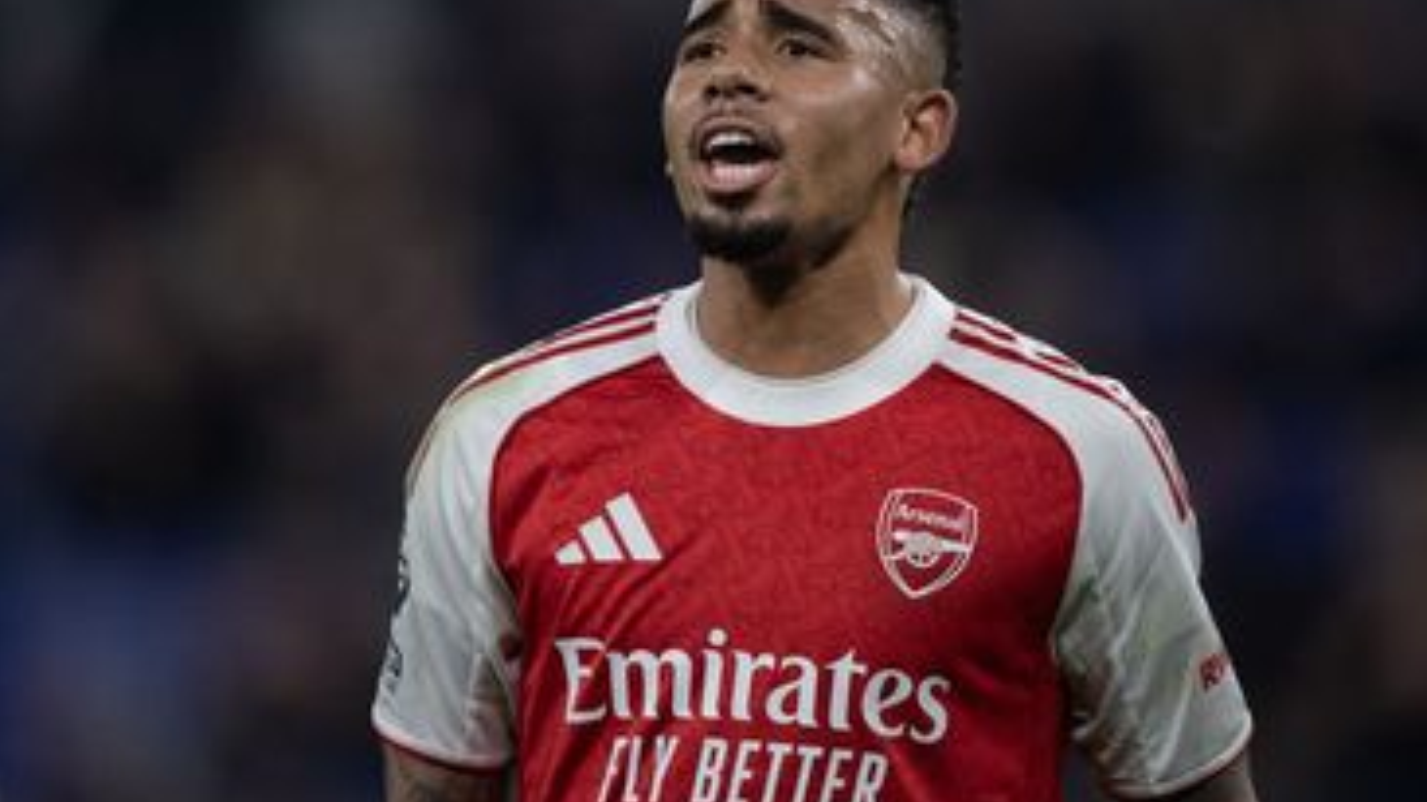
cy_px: 362
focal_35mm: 689
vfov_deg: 1.8
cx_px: 774
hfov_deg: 3.1
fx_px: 26061
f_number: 4
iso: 3200
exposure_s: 1/1600
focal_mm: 600
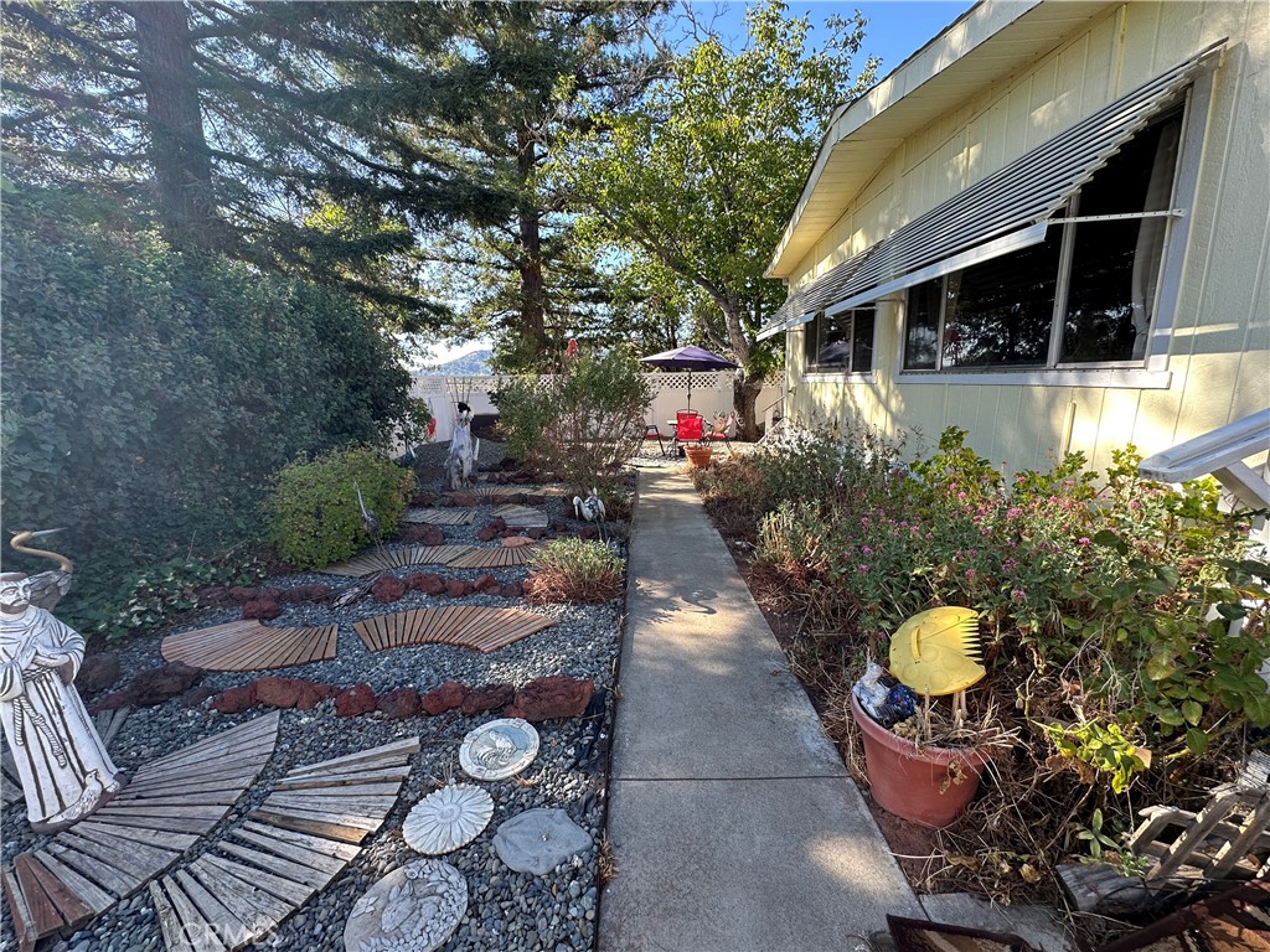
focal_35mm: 14
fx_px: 514
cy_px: 476
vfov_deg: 85.7
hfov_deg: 102.1
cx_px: 635
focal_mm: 2.22
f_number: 2.2
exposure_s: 1/235
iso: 40
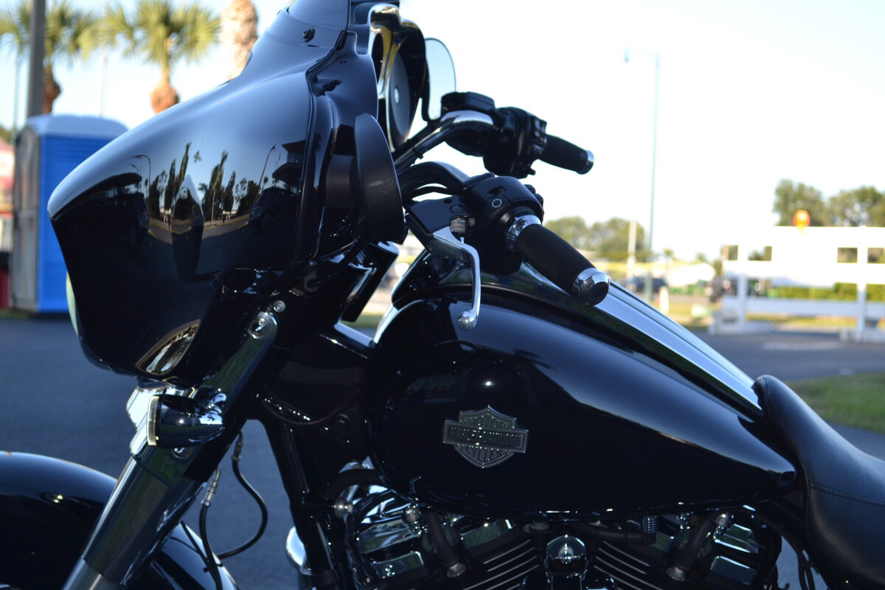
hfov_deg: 28.1
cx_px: 442
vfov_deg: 18.9
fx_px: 1770
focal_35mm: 72
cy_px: 295
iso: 110
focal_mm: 48
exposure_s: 1/125
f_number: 5.3
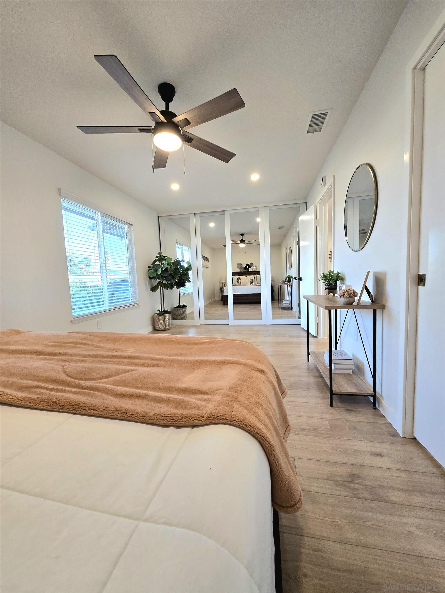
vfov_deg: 106.2
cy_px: 296
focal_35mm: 13
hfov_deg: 89.9
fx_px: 223
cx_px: 222
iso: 80
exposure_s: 1/60.2
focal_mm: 1.7
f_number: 2.2
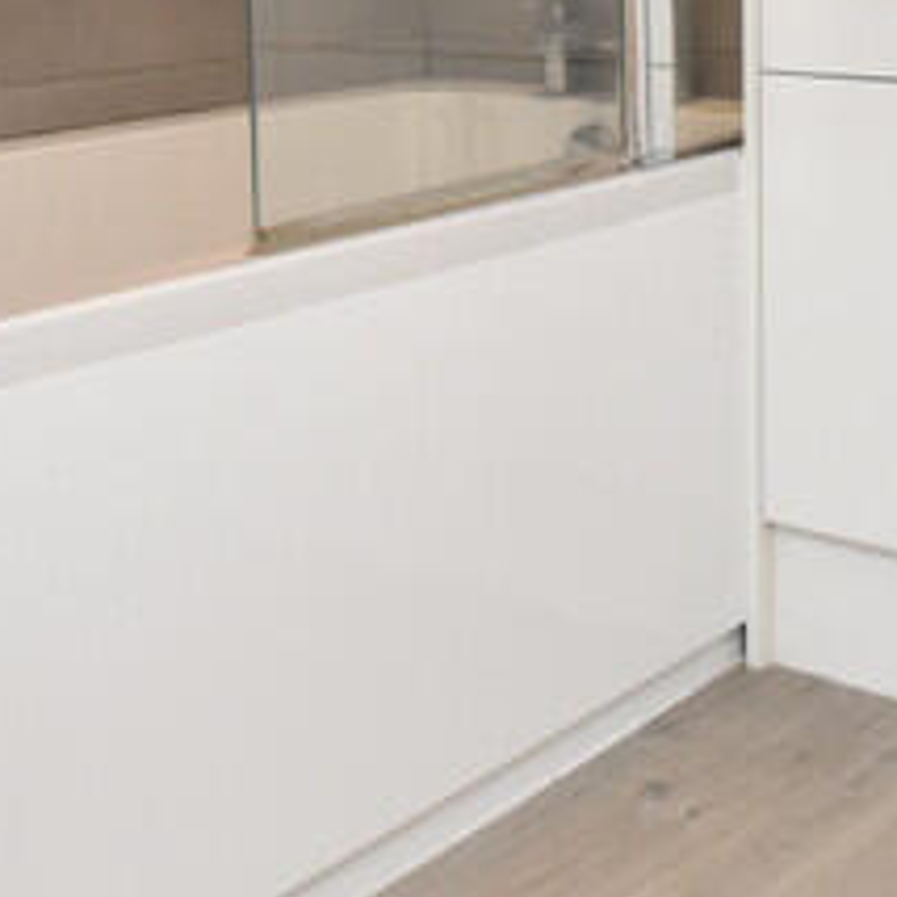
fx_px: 1788
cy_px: -220
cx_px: 813
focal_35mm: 61
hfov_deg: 27.1
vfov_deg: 25.0
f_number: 9
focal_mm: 10
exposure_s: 1/60
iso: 1600
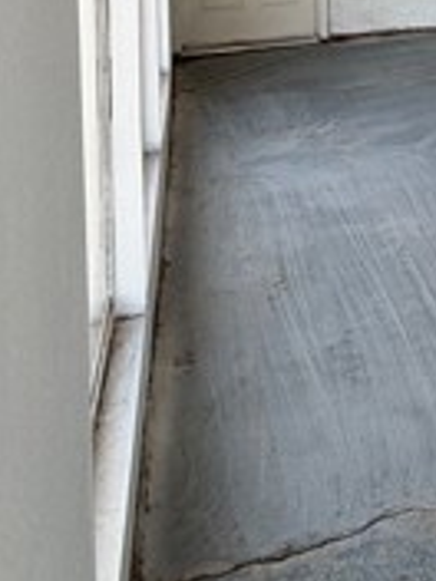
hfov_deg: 25.1
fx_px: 856
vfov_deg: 31.2
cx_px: 552
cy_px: -125
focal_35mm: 51
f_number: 2.2
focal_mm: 2.22
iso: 50
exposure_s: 1/120
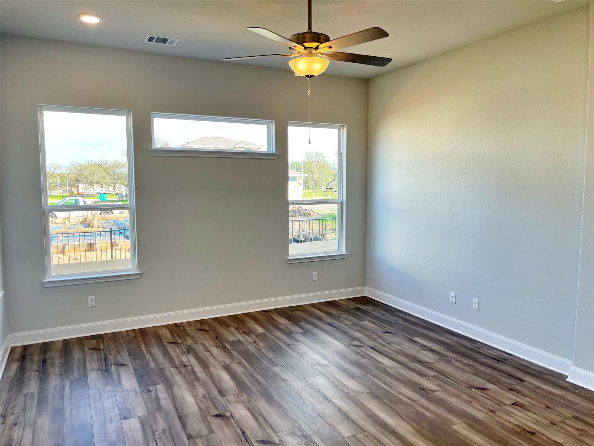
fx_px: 446
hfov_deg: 67.3
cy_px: 223
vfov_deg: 53.1
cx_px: 297
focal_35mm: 26
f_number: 1.6
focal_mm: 5.1
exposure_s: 1/165
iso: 32
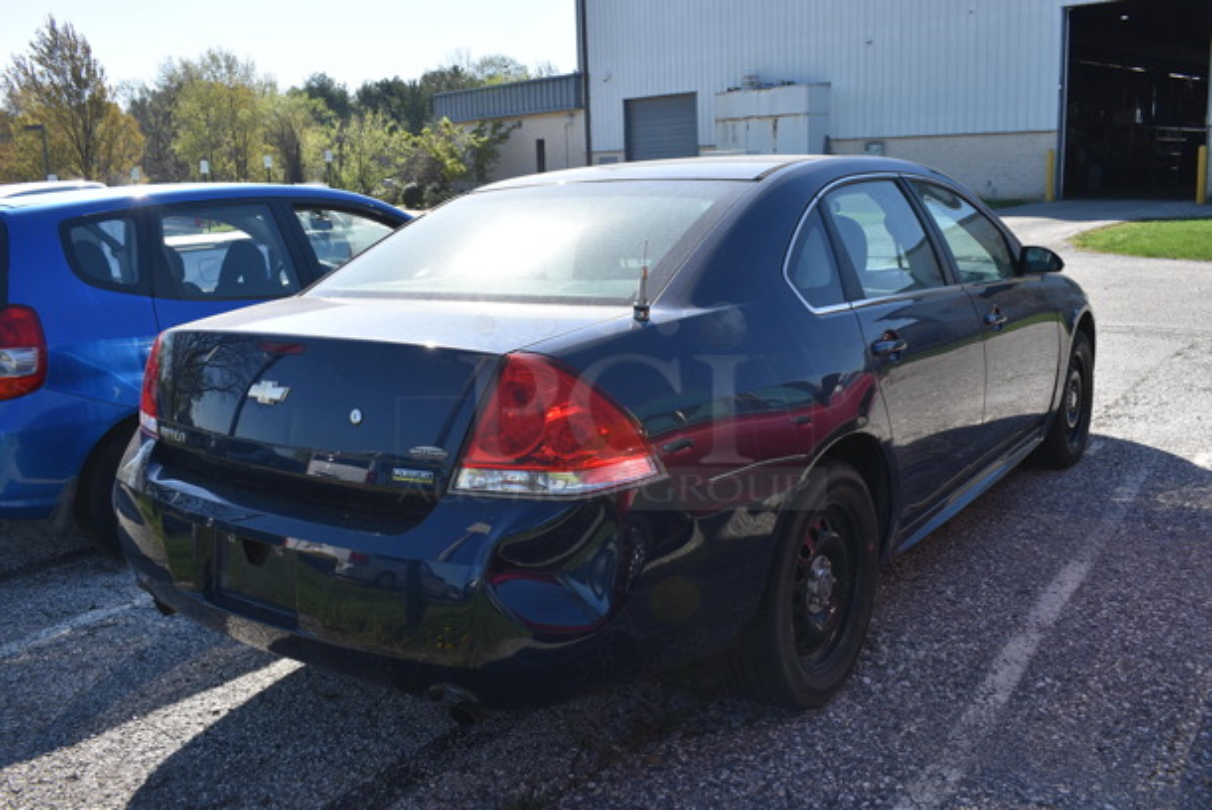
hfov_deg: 61.9
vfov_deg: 43.7
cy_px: 405
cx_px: 606
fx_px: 1011
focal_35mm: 30
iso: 125
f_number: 8
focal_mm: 20
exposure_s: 1/250
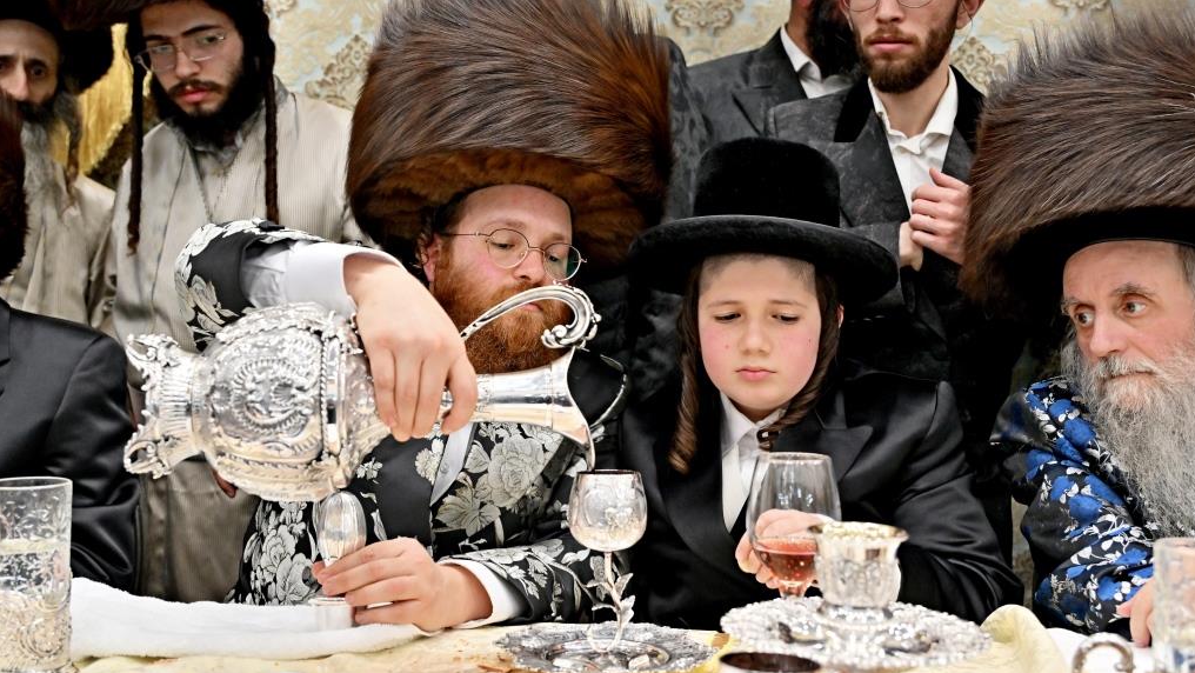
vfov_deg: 31.2
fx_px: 1204
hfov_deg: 52.8
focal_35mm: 38
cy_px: 325
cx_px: 600
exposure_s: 1/320
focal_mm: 36
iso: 1000
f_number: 4
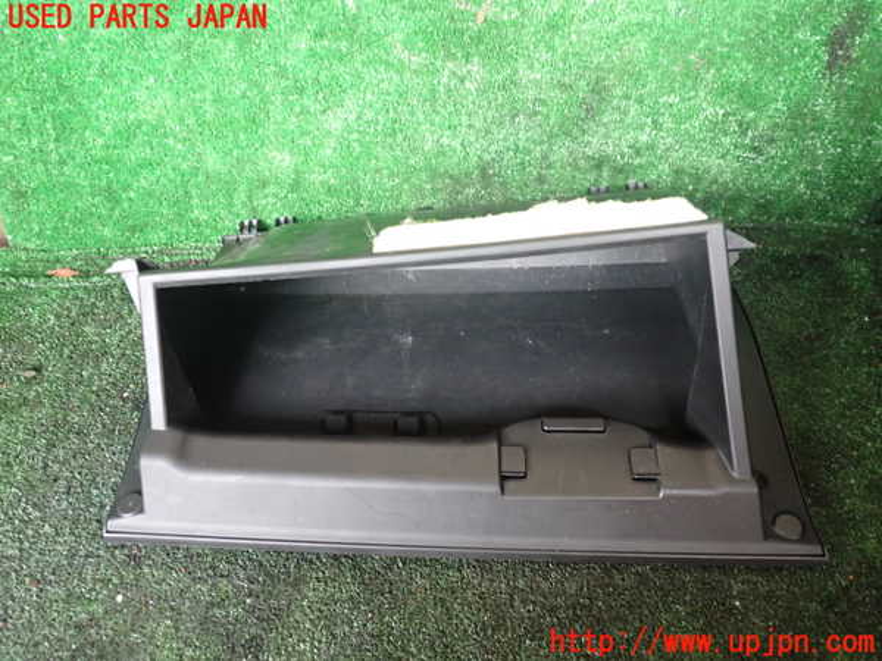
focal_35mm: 30
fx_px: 764
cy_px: 330
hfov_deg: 60.0
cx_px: 441
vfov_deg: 46.8
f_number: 2.3
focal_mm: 5.4
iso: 800
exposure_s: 1/30
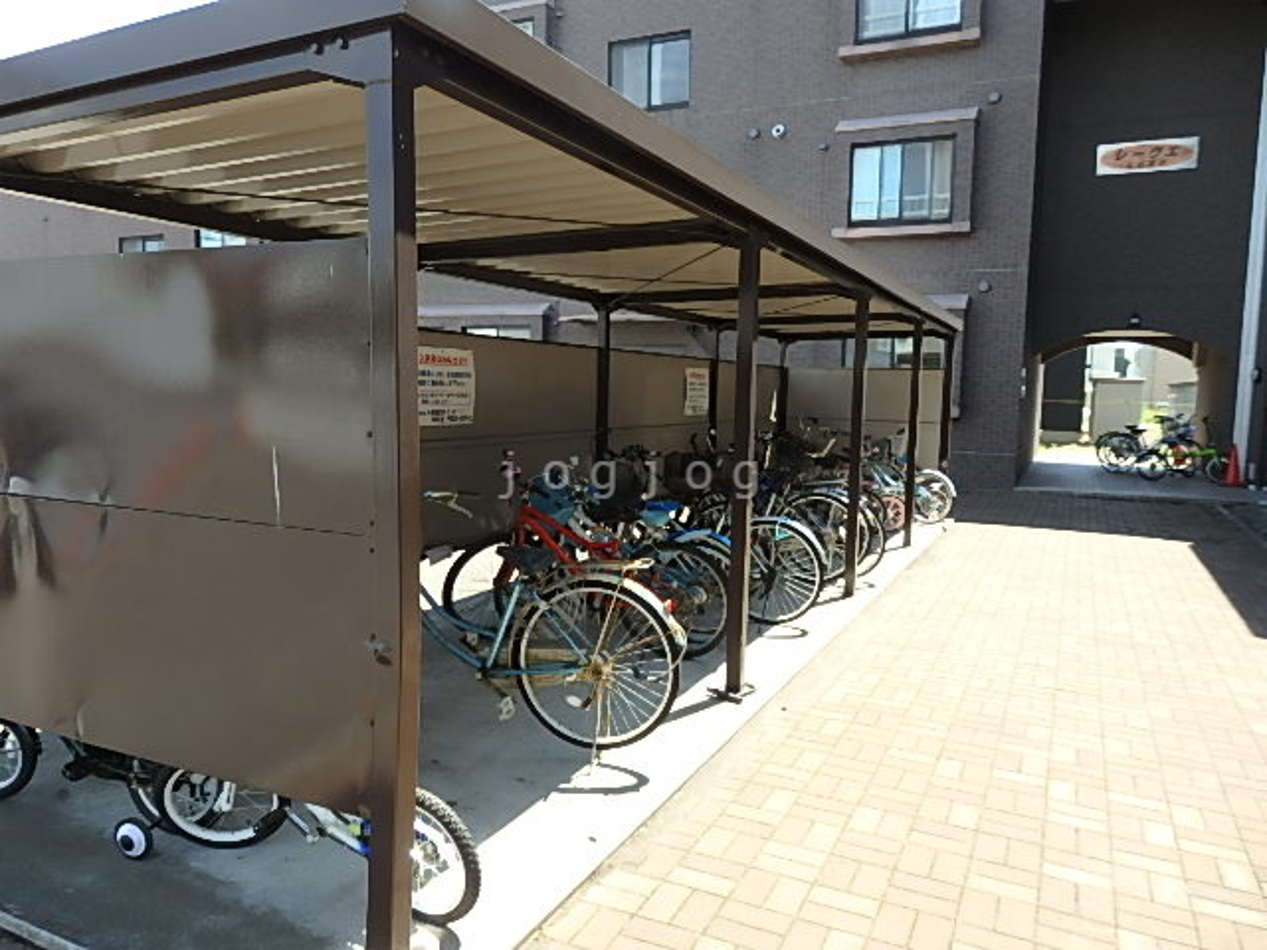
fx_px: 915
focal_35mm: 25
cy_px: 475
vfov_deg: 54.9
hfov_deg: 69.4
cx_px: 634
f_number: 3
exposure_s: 1/400
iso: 125
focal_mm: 4.5
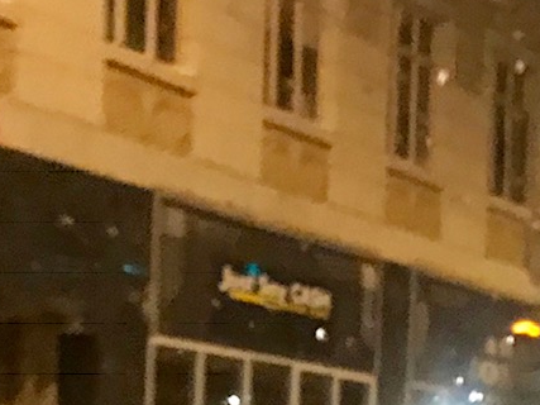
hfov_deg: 21.2
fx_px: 1310
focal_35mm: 84
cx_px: 692
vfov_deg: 17.4
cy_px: 327
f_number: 1.8
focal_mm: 3.99
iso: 100
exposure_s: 1/12
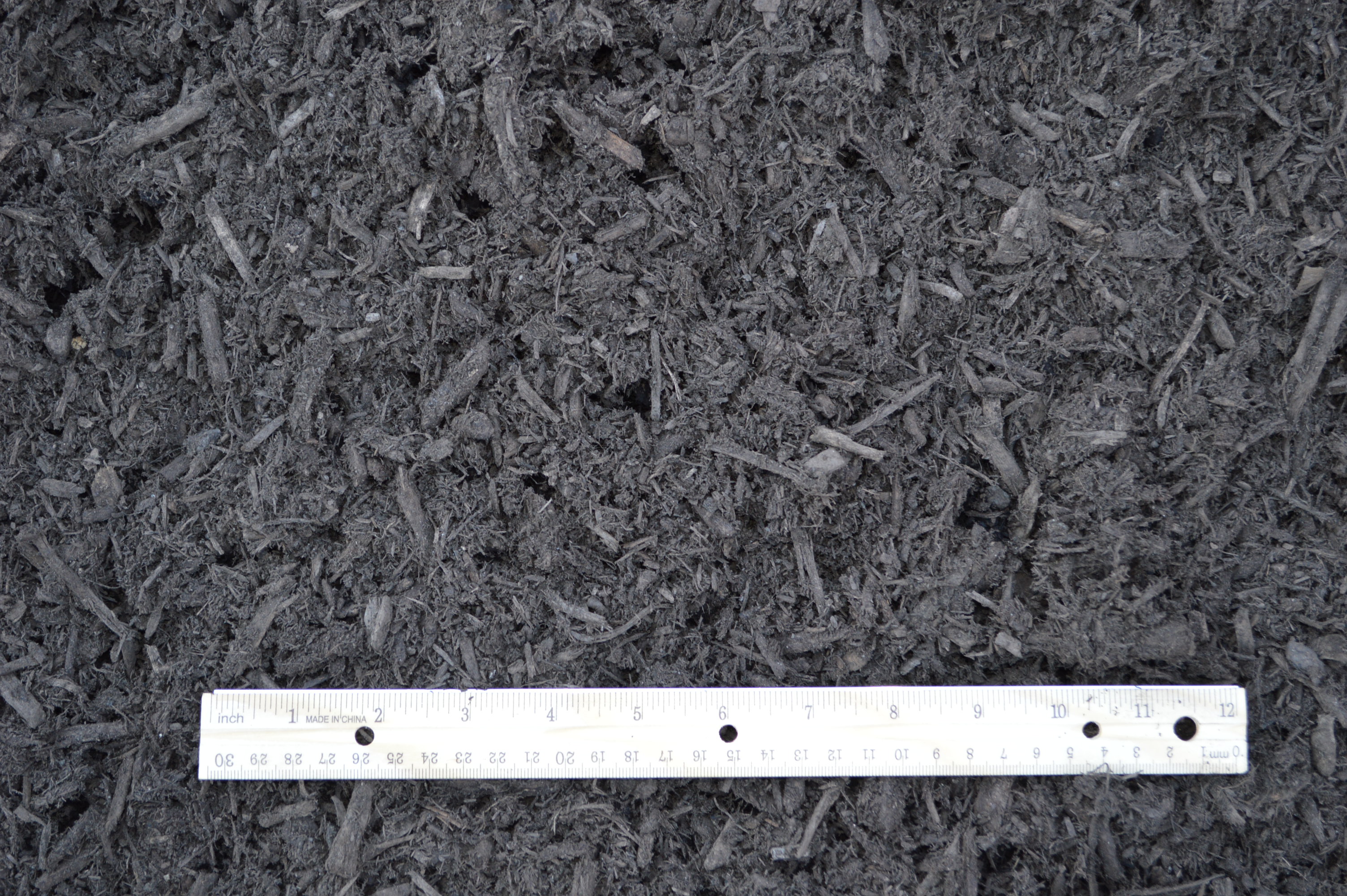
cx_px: 674
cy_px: 448
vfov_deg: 25.0
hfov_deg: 36.9
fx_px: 2019
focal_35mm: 54
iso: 400
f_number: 5
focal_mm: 36
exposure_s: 1/80
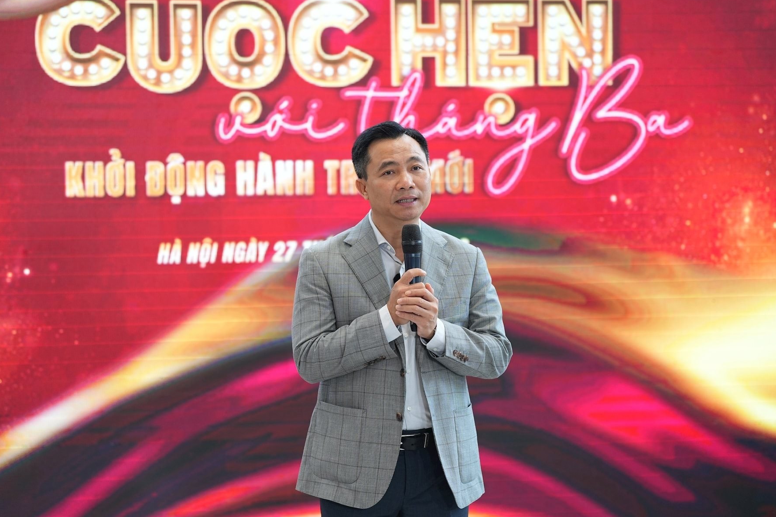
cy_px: 259
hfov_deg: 21.5
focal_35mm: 95
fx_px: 2048
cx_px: 367
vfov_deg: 14.4
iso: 800
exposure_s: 1/200
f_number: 2.8
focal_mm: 88
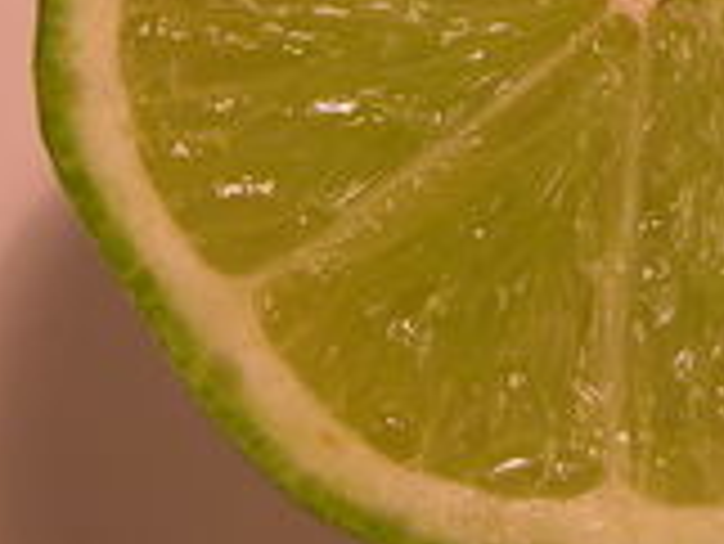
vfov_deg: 6.8
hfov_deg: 9.0
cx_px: 639
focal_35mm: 218
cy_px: 13
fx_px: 4563
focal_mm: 22.3
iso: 100
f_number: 3.5
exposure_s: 1/141
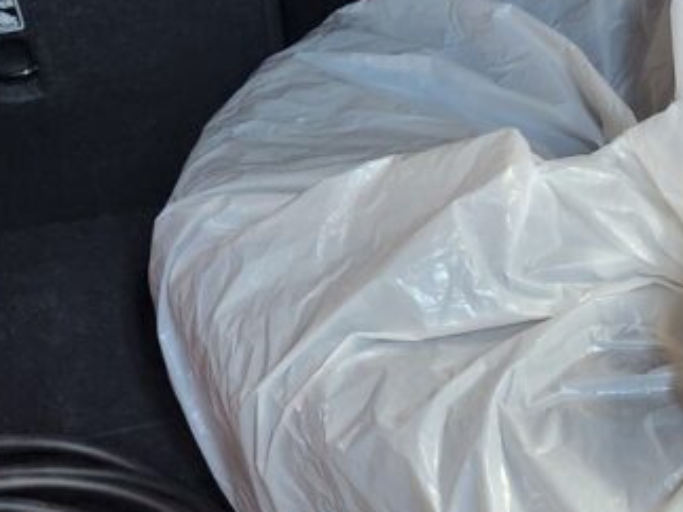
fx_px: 1440
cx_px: 613
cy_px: 510
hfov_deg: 25.8
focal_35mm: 73
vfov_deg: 19.6
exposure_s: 1/100
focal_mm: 5.4
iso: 250
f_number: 1.8
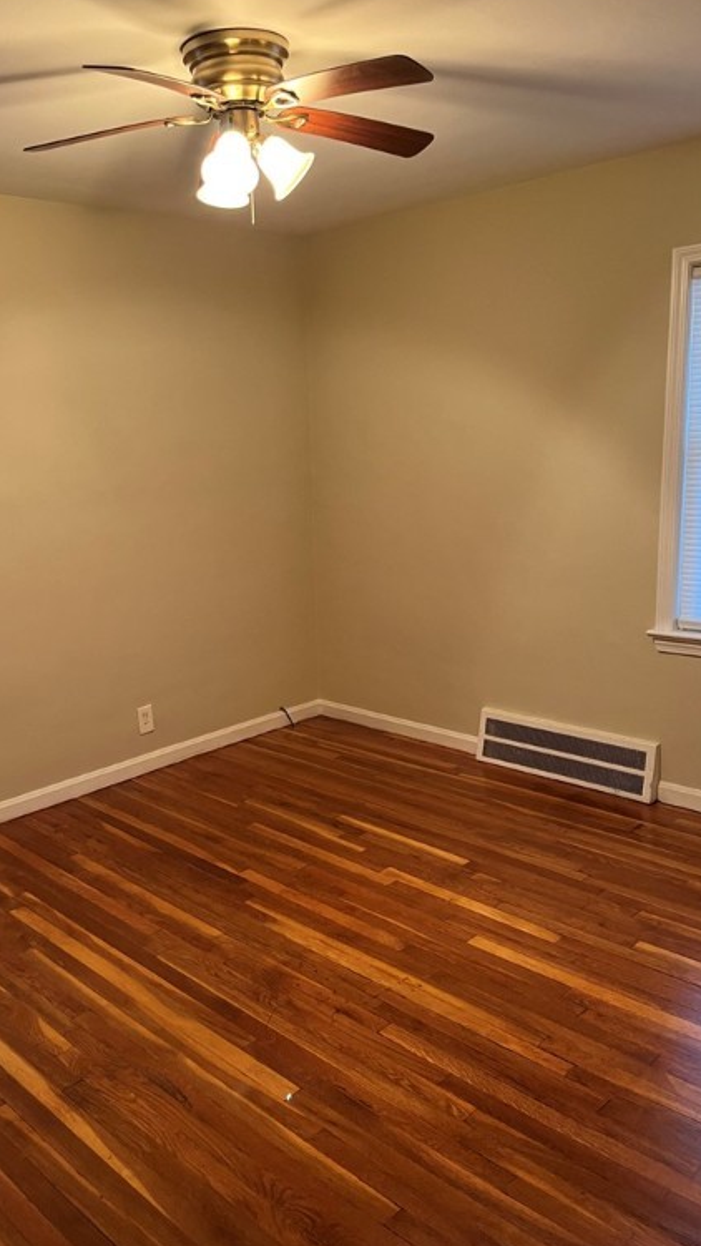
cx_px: 264
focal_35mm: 29
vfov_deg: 66.1
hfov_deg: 39.9
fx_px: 958
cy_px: 616
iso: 320
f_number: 1.6
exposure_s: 1/60
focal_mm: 5.1
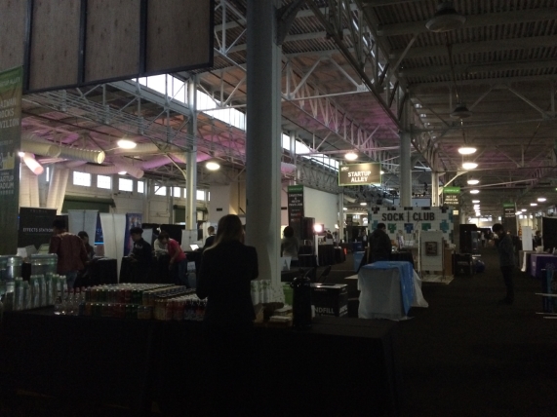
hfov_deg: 61.7
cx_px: 278
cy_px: 208
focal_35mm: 29
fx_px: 467
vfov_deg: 48.2
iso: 320
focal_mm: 4.15
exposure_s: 1/15
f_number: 2.2
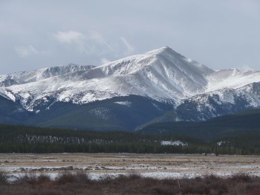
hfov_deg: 14.0
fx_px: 1059
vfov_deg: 10.5
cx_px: 130
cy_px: 98
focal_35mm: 141
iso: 160
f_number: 4.8
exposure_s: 1/1000
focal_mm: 24.1
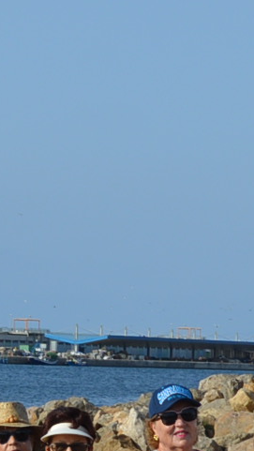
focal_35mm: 215
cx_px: 151
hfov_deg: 5.7
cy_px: 435
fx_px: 2571
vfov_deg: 10.0
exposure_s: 1/320
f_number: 9
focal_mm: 22
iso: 100
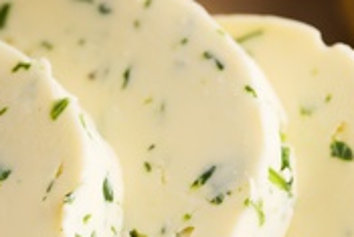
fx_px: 2500
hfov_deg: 8.1
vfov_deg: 5.4
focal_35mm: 254
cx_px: 30
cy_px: 254
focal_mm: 105
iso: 100
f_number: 11
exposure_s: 1/30
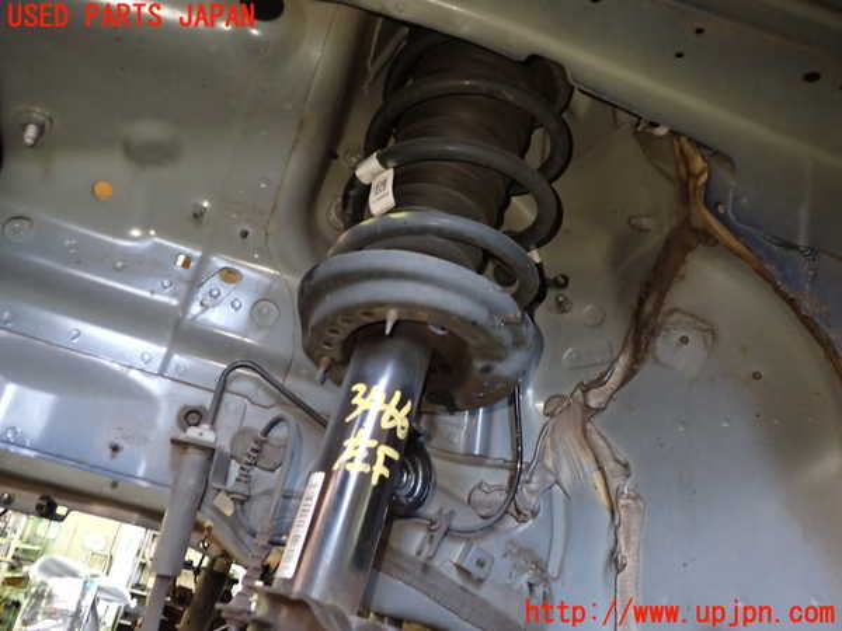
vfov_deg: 46.8
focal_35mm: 30
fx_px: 730
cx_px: 421
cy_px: 316
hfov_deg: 60.0
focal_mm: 5.4
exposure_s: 1/25
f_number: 2.3
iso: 800
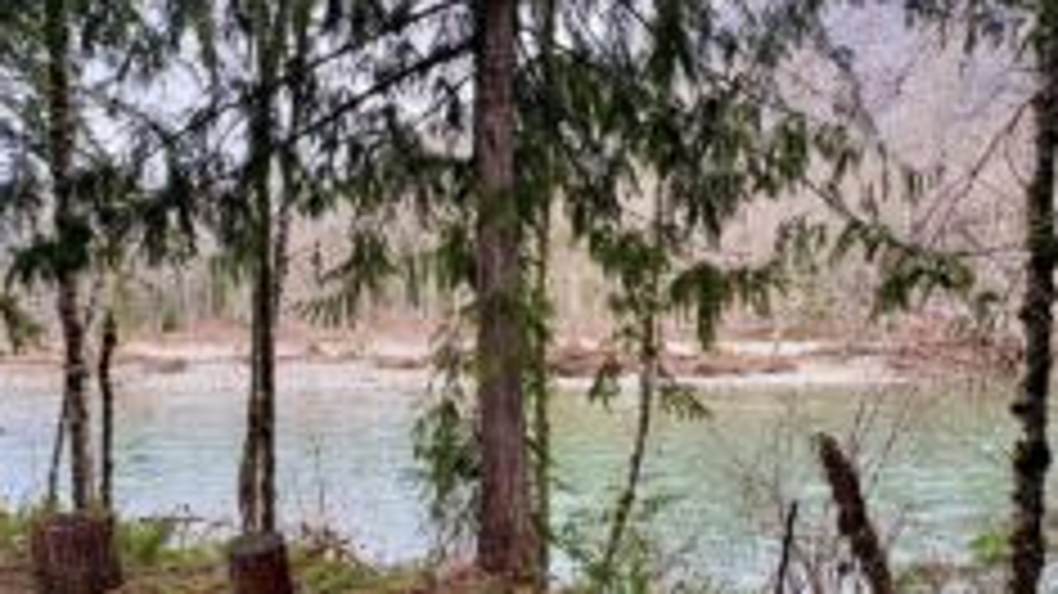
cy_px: 418
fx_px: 729
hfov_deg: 71.8
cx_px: 486
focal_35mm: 26
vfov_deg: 43.4
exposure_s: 1/134
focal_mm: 2.22
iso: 40
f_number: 2.2
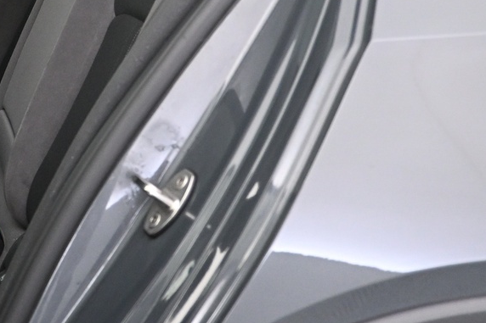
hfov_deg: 27.1
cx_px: -56
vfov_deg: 19.5
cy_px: 12
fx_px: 918
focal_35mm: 68
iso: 1600
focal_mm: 16
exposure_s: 1/15
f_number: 3.5
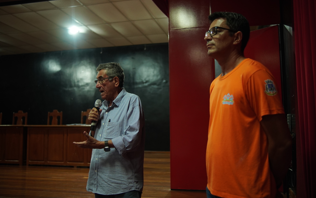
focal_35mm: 36
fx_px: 306
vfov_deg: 35.8
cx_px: 158
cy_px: 96
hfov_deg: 54.6
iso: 640
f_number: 1.4
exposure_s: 1/125
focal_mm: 23
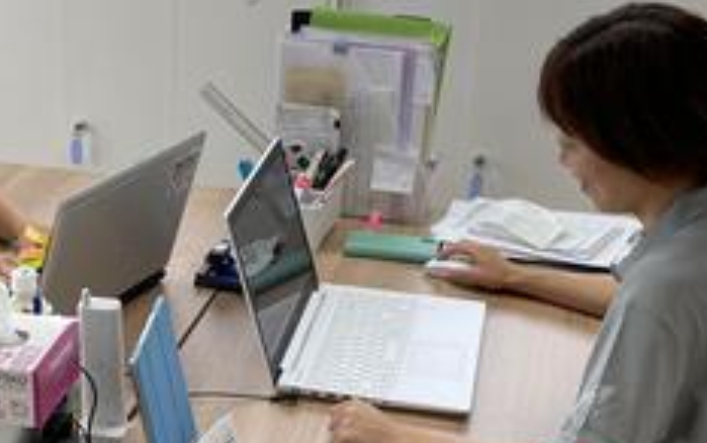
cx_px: 176
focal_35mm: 71
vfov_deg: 18.3
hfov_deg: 28.5
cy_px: 337
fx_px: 1369
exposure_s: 1/154
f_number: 1.6
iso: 32
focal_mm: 4.2
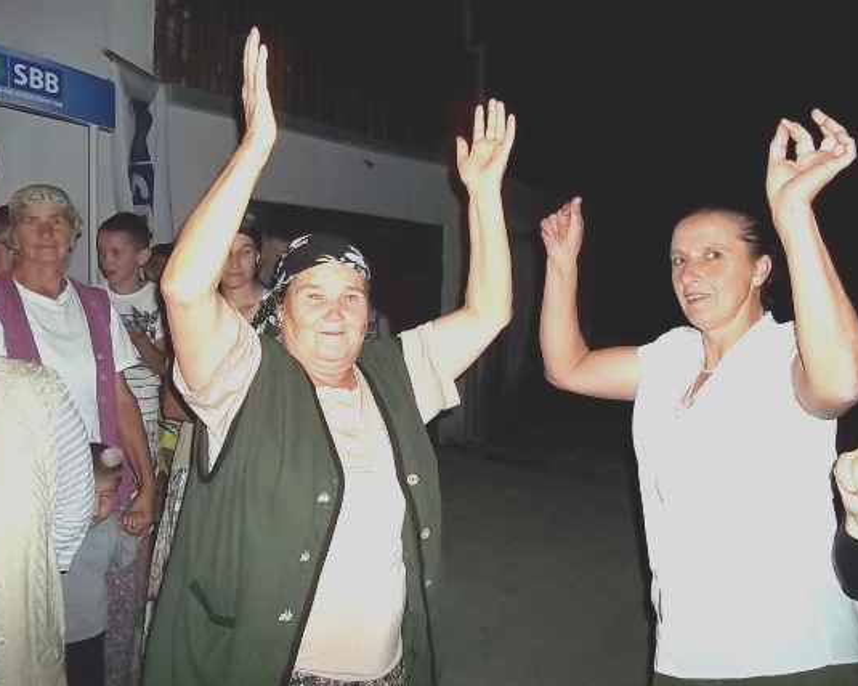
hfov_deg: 51.5
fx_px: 889
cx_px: 435
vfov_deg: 42.2
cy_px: 333
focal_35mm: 35
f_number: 2.9
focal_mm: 5.7
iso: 80
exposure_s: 1/30
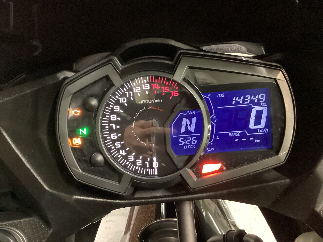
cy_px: 121
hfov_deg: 58.4
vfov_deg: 45.4
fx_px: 289
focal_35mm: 31
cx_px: 162
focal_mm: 3.3
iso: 800
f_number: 2.4
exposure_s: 1/20
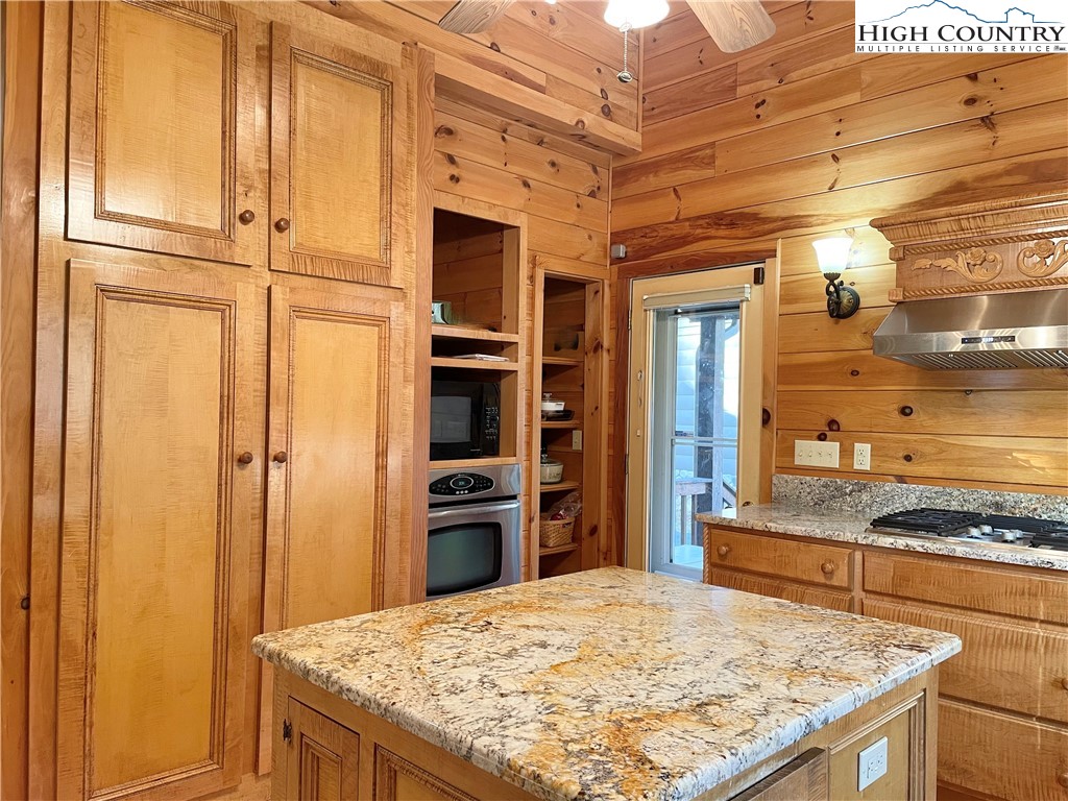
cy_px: 400
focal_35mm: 26
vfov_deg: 53.1
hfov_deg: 67.3
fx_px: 802
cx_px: 534
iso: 125
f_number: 1.6
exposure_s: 1/60
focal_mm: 4.2
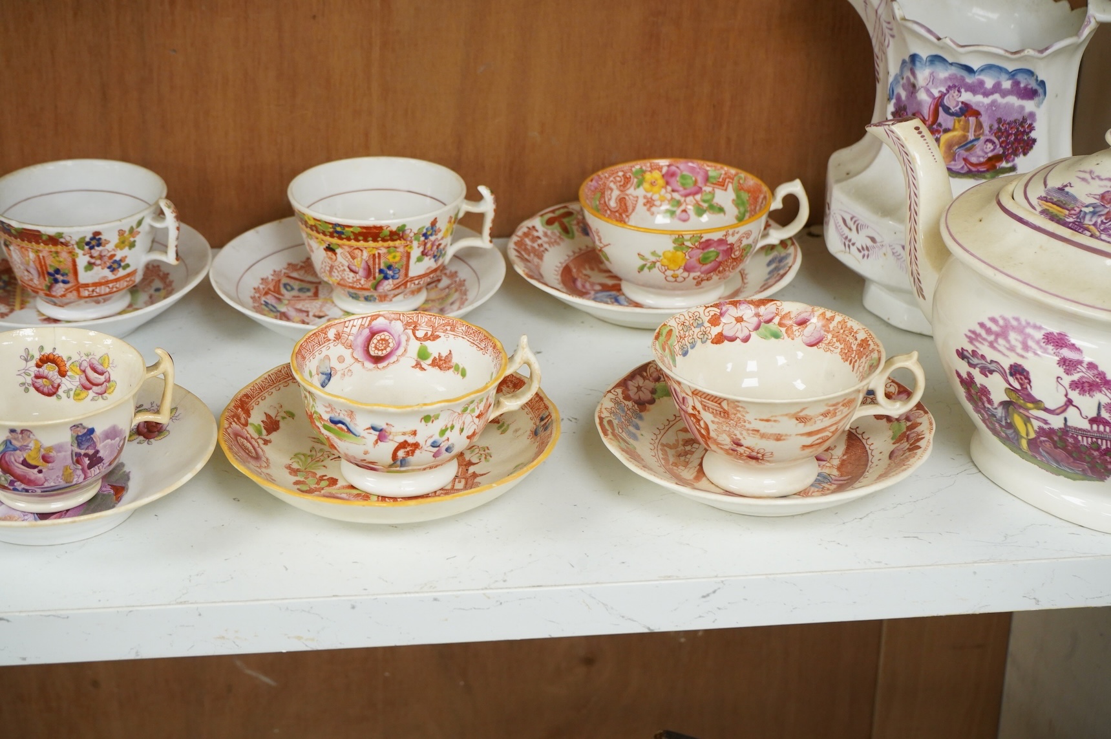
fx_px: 2158
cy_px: 370
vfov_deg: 19.4
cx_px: 556
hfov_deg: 28.9
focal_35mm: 70
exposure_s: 1/80
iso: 2500
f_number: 9
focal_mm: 70
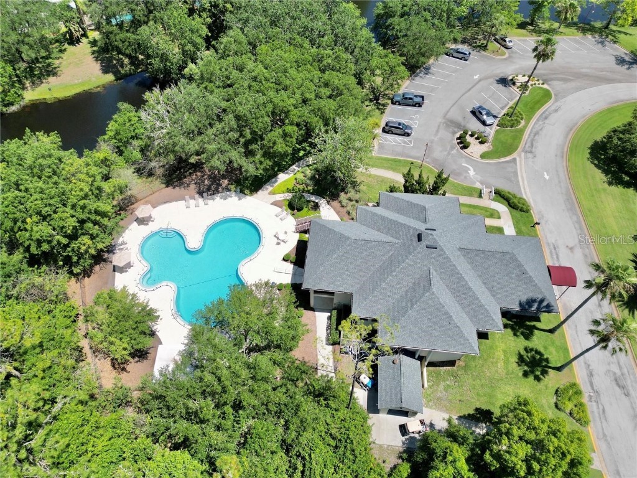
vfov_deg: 56.8
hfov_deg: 71.6
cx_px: 318
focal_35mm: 24
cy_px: 239
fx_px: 442
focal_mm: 6.72
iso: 120
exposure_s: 1/3200
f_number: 1.7
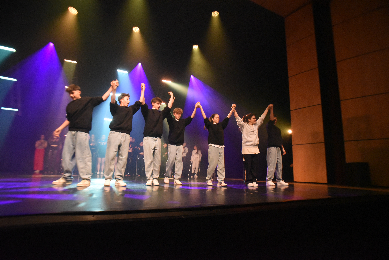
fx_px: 216
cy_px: 130
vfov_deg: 62.0
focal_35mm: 20
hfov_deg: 84.0
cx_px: 194
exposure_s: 1/320
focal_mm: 20
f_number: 11
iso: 12800
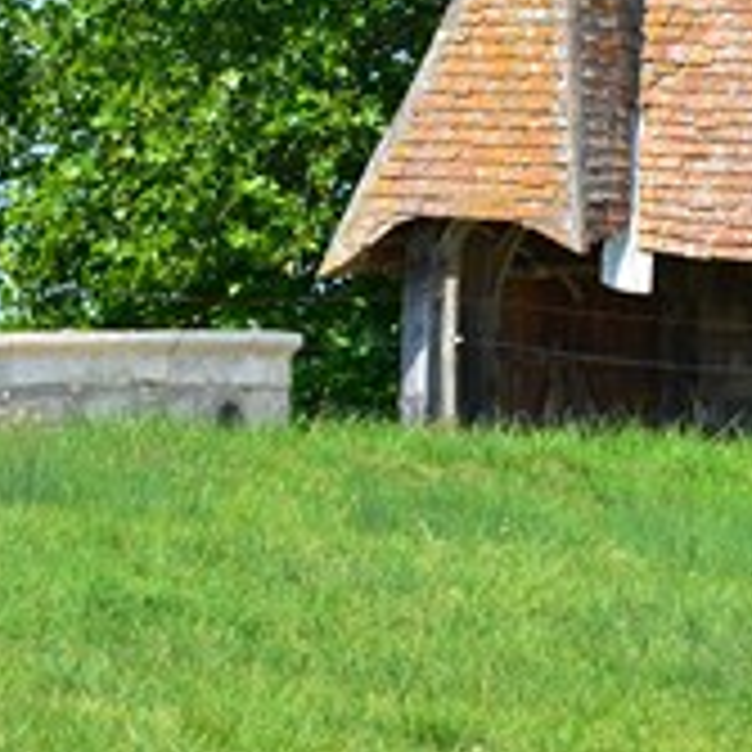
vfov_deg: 2.6
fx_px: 16885
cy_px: 241
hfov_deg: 2.6
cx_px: 612
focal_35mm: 687
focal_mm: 180
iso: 125
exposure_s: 1/125
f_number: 11
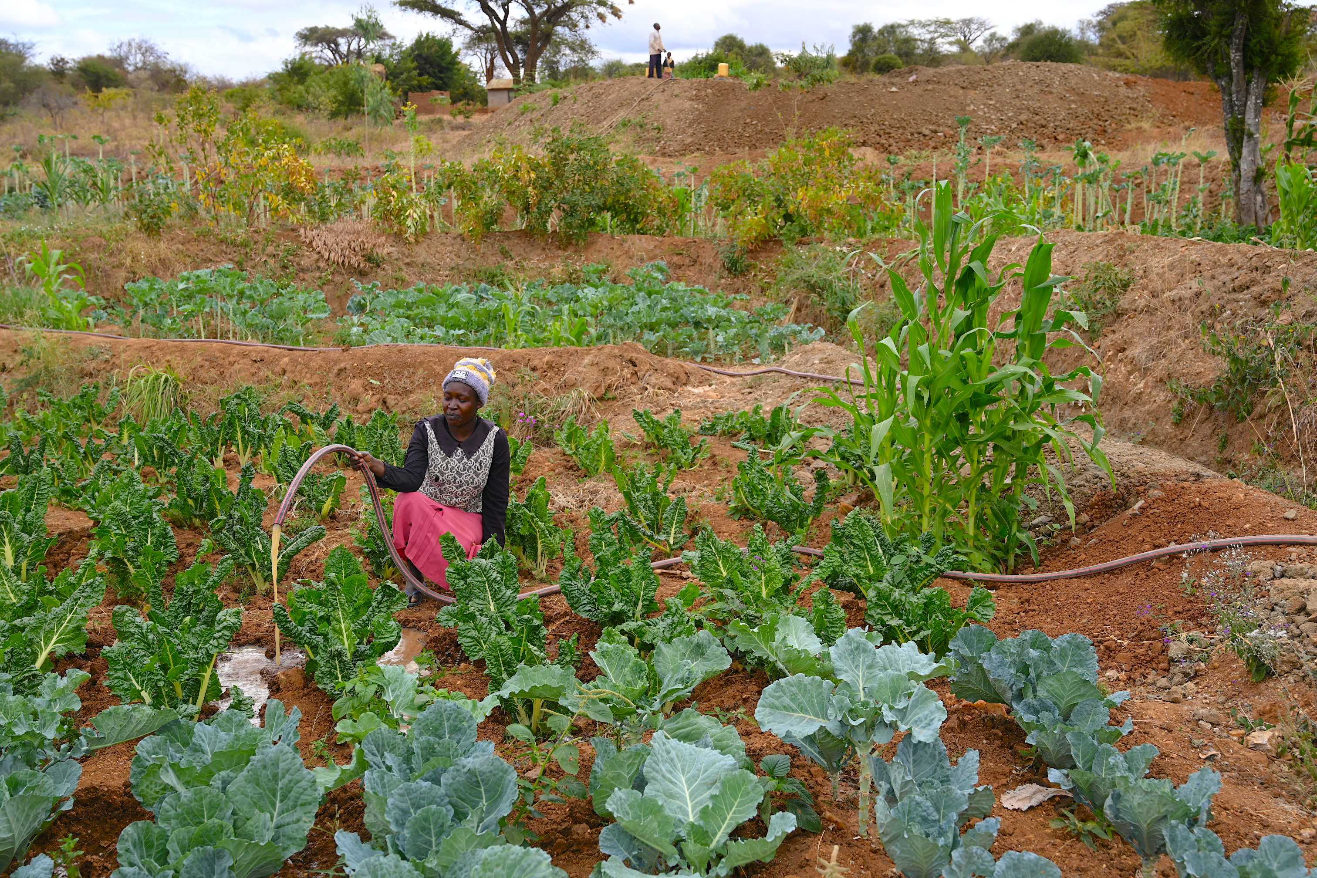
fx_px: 1280
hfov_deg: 54.4
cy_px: 439
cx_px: 658
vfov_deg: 37.9
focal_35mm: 35
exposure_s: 1/200
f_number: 5.6
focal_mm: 35
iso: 100
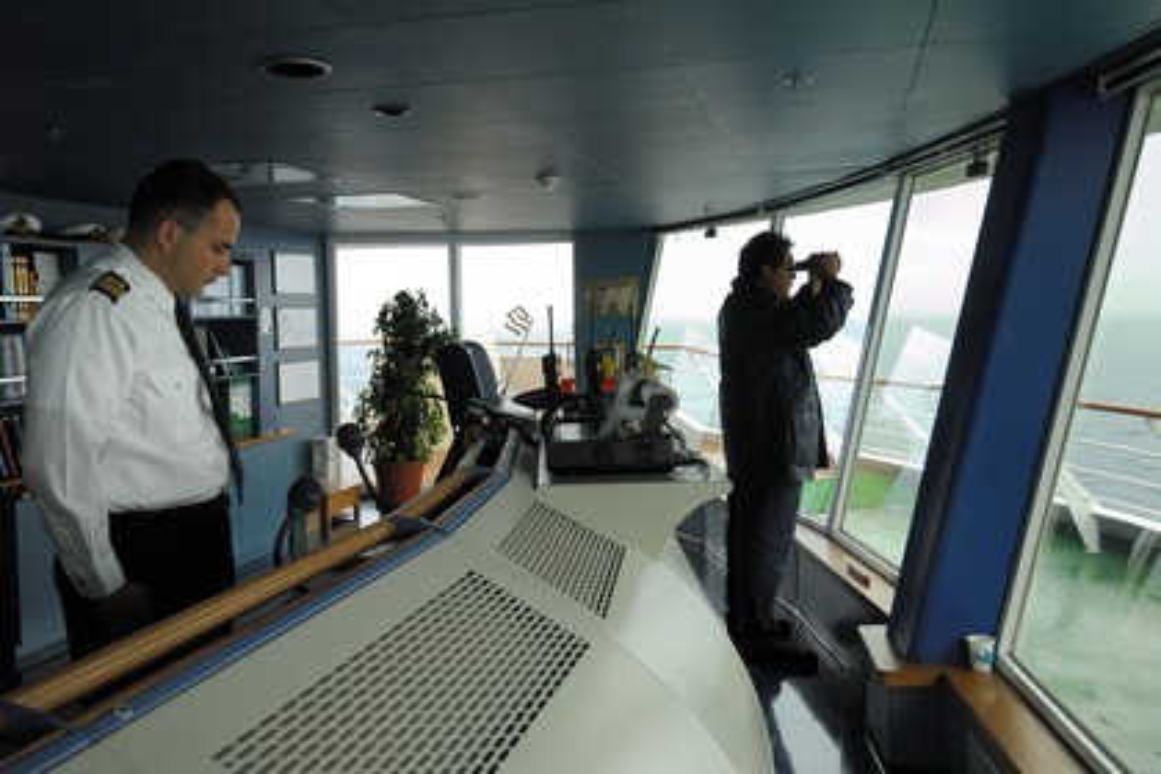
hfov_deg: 57.2
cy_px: 387
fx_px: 1064
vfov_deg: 40.0
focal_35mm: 33
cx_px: 580
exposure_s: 1/90
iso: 400
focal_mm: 22
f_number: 5
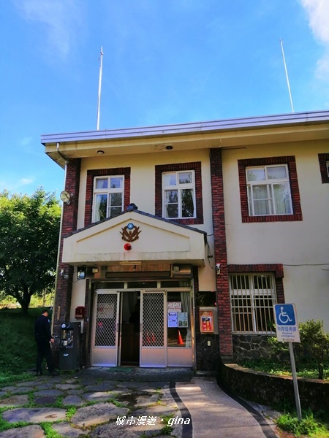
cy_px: 219
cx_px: 164
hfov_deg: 53.1
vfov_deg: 67.3
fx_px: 329
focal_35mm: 26
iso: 50
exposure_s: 1/294
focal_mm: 3.81
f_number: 2.2
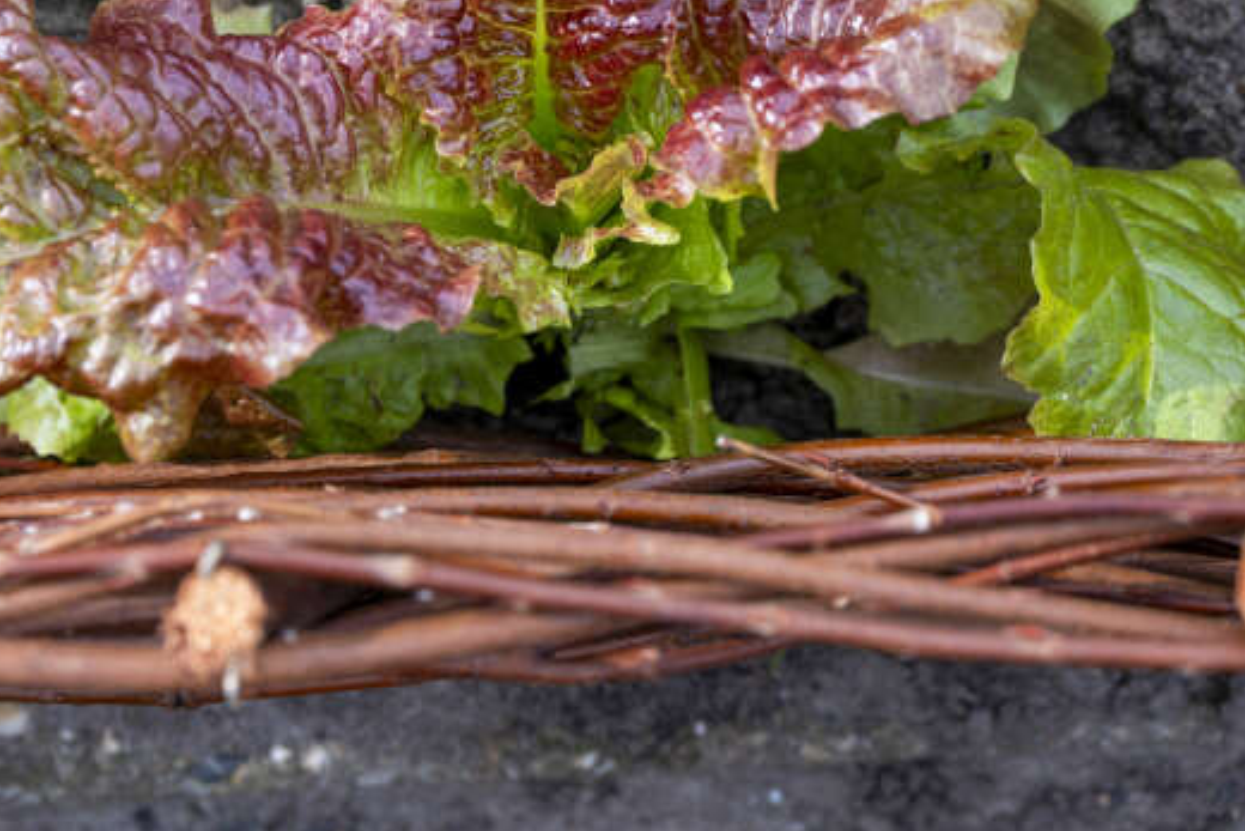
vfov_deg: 8.3
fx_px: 5742
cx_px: 460
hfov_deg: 12.4
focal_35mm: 166
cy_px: 265
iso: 320
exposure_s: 1/250
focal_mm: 120
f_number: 6.3
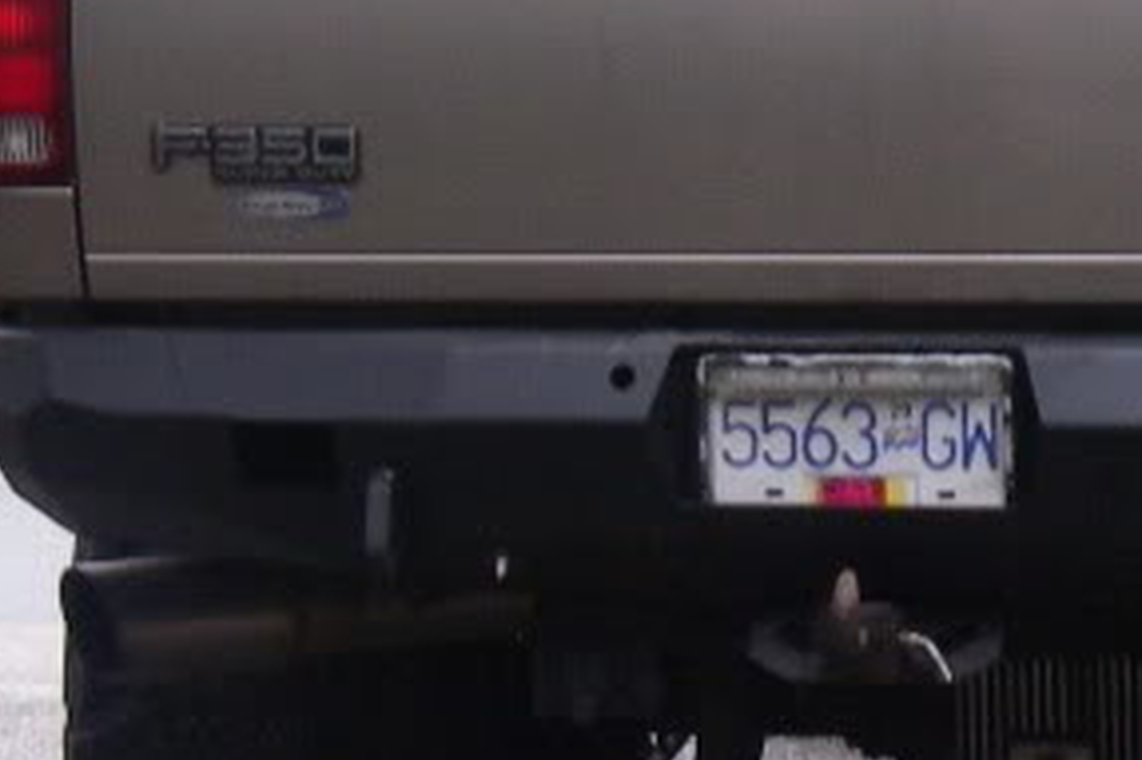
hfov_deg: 8.8
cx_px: 987
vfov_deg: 5.9
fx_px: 7418
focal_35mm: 234
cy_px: 207
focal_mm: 10.5
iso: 160
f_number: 3.7
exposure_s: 1/20
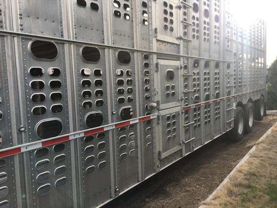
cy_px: 104
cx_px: 138
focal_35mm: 29
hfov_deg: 61.6
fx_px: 232
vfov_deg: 48.3
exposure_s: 1/256
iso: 25
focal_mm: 4.15
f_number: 2.2
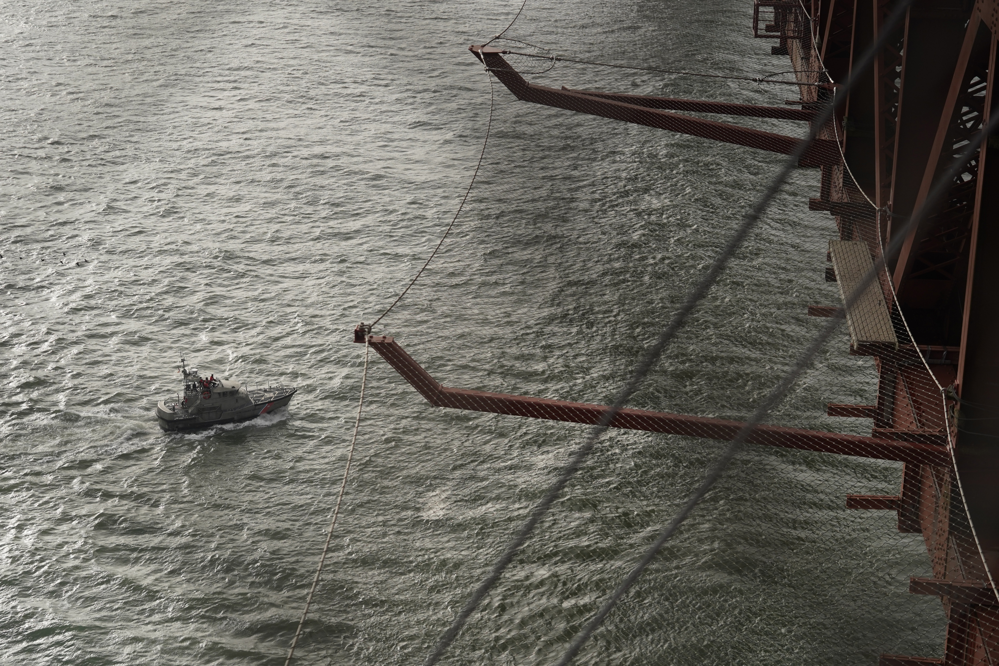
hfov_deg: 28.8
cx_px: 500
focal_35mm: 70
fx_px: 1942
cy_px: 333
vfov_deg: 19.5
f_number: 4
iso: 640
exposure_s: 1/6400
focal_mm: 70
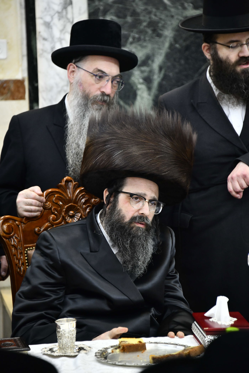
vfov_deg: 10.3
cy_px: 186
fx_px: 2075
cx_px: 124
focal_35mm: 200
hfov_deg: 6.9
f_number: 5.6
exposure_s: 1/125
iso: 1000
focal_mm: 200
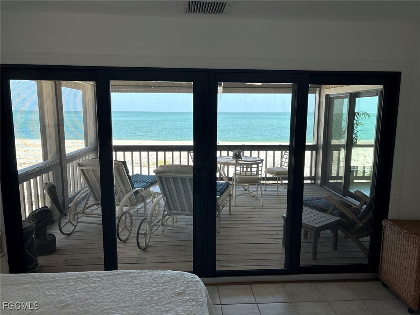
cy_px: 158
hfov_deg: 67.3
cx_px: 210
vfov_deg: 53.1
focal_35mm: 26
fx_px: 315
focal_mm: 5.96
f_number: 1.6
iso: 64
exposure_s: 1/265
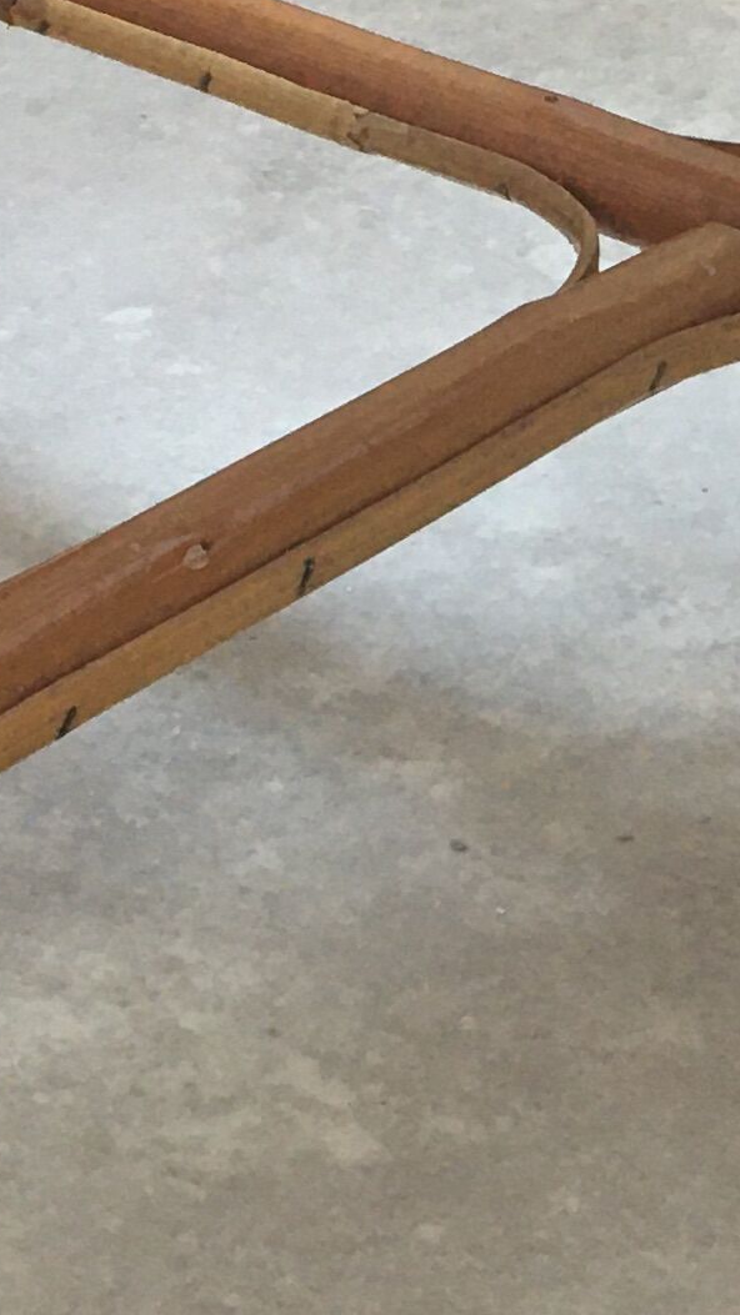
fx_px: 4223
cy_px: 546
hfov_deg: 9.9
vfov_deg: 17.7
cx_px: 801
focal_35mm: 121
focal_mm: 4.15
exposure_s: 1/33
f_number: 2.2
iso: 100
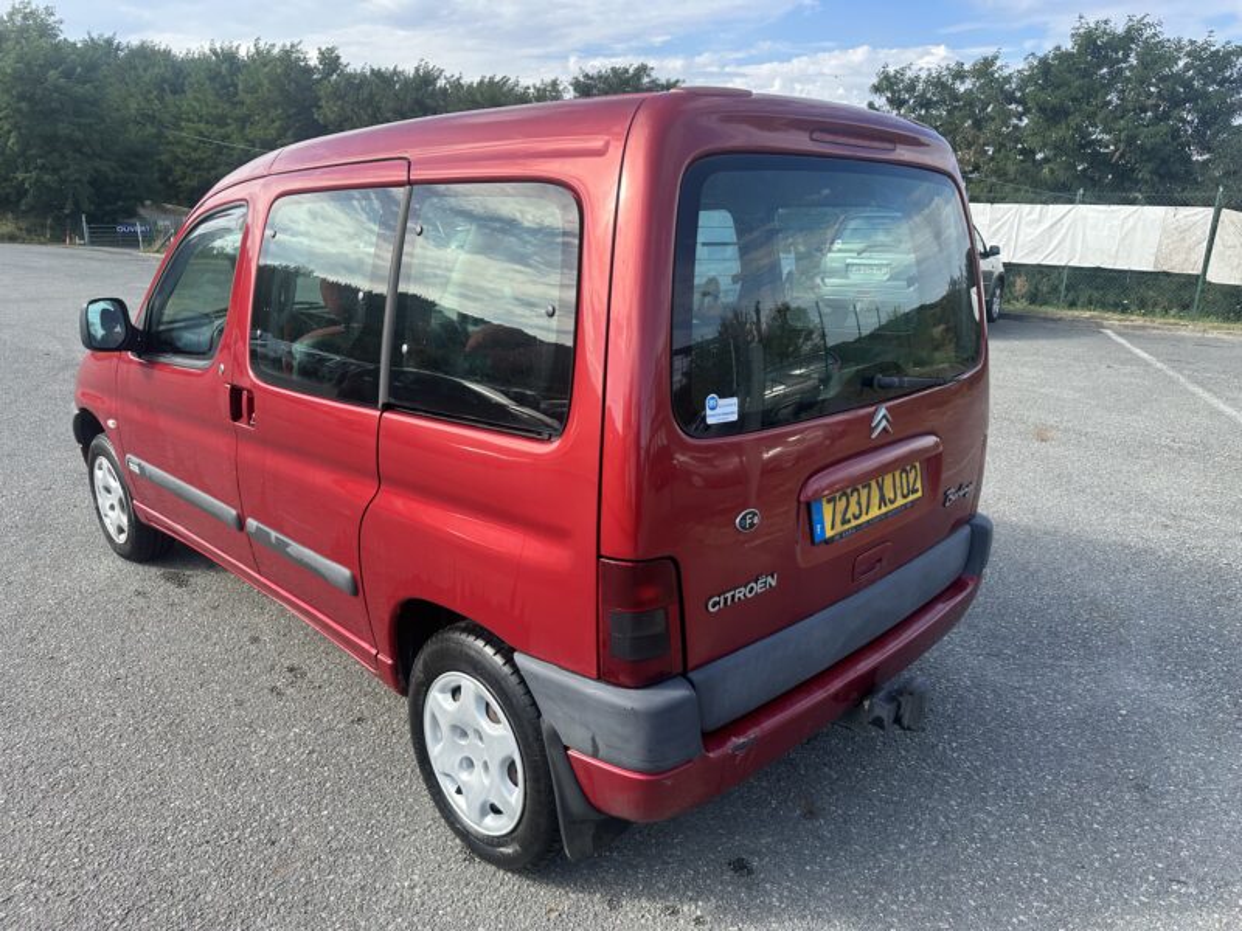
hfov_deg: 71.6
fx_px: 861
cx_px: 621
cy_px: 466
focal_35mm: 24
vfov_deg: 56.8
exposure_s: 1/1321
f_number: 1.78
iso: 80
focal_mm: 6.86
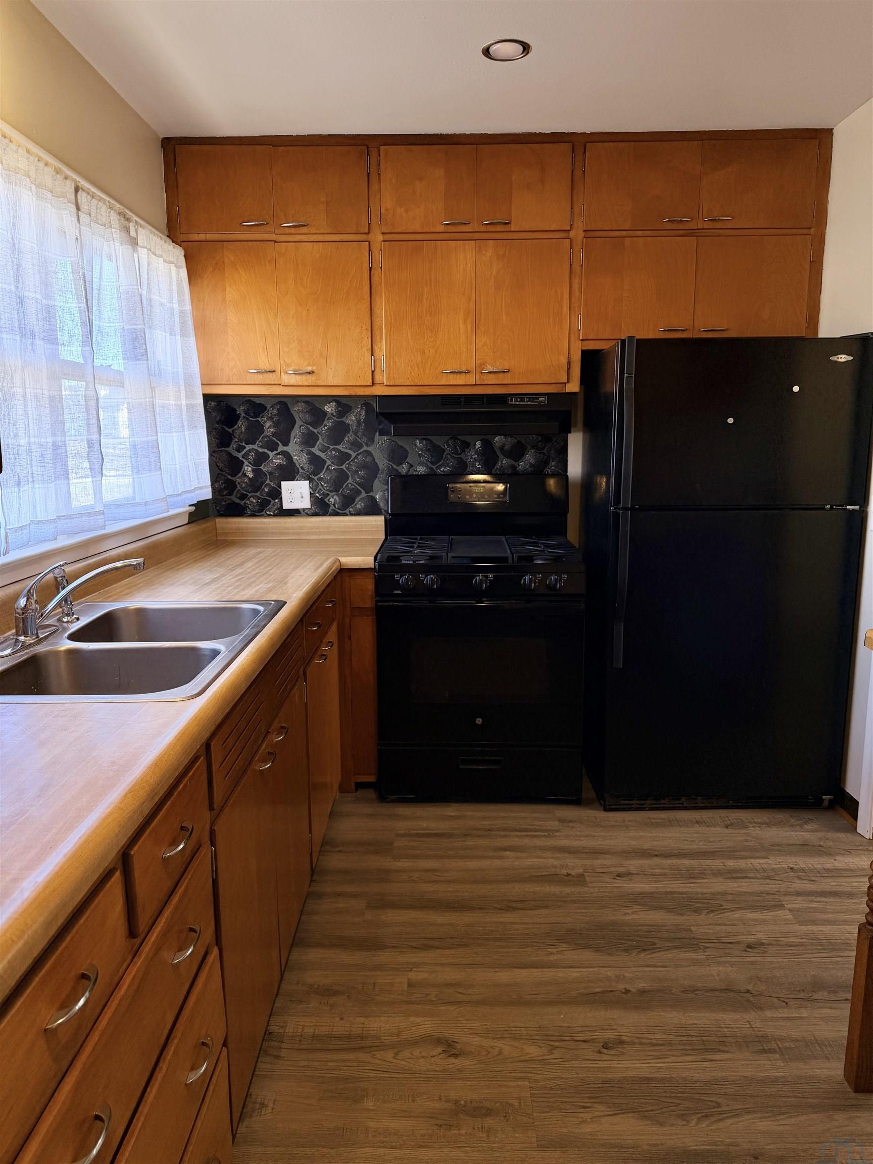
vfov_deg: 71.6
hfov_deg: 56.8
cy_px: 582
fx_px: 807
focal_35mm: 24
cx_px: 436
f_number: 1.78
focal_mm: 6.76
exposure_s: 1/147
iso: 50
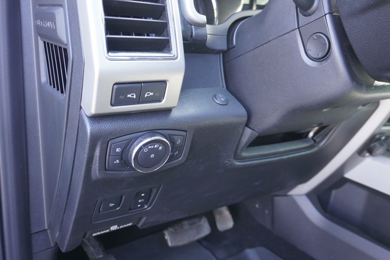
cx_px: 195
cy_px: 130
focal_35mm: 30
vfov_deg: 43.7
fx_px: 325
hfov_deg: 61.9
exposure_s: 1/60
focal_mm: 20
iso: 800
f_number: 4
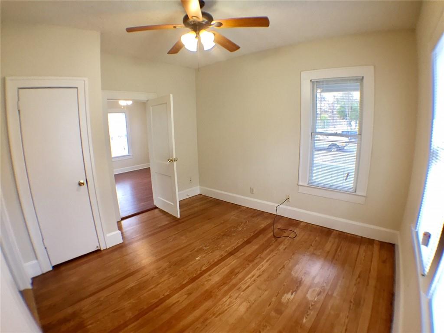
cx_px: 222
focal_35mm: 29
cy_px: 166
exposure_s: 1/30
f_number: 2.2
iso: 40
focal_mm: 4.15
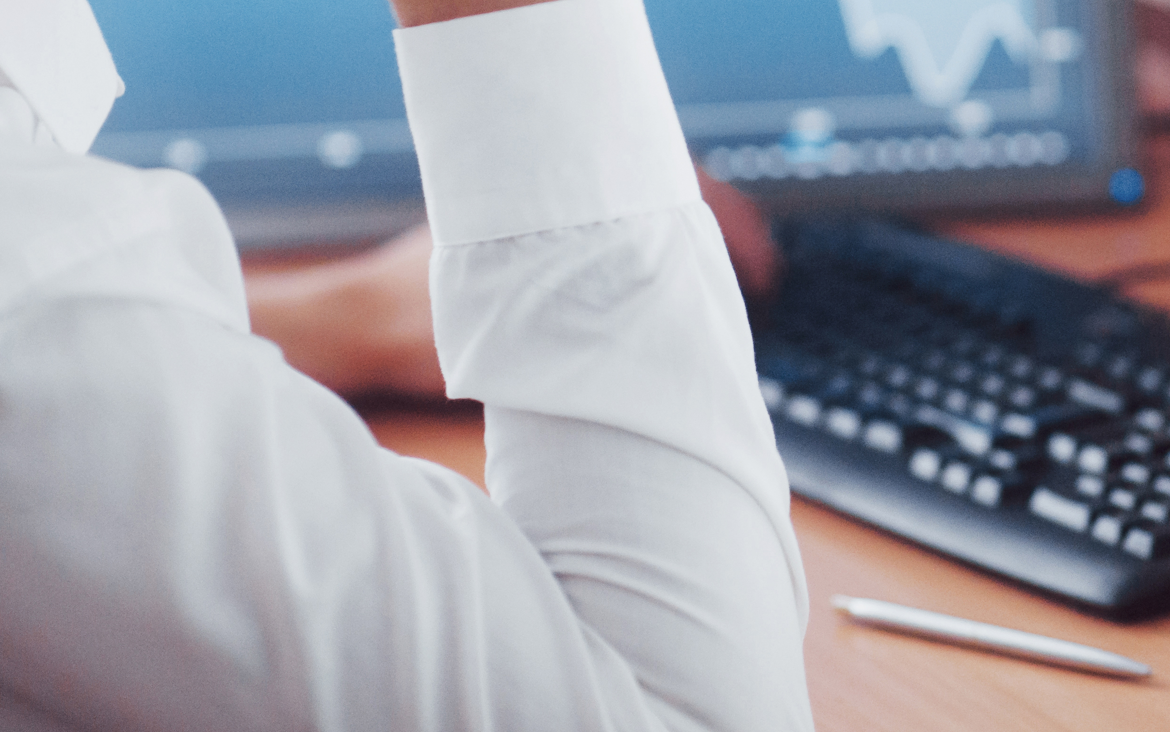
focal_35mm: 210
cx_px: 1019
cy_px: 91
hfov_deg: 9.9
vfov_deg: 6.2
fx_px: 6696
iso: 800
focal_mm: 85
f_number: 2
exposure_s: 1/160
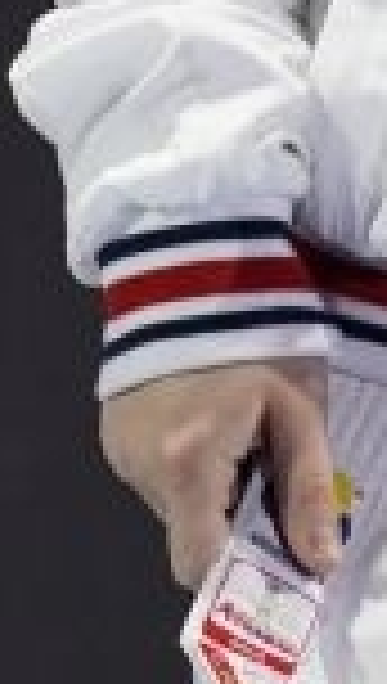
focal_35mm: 1650
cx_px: 936
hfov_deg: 0.7
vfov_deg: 1.3
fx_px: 29968
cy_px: -212
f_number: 2.8
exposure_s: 1/250
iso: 320
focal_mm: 200
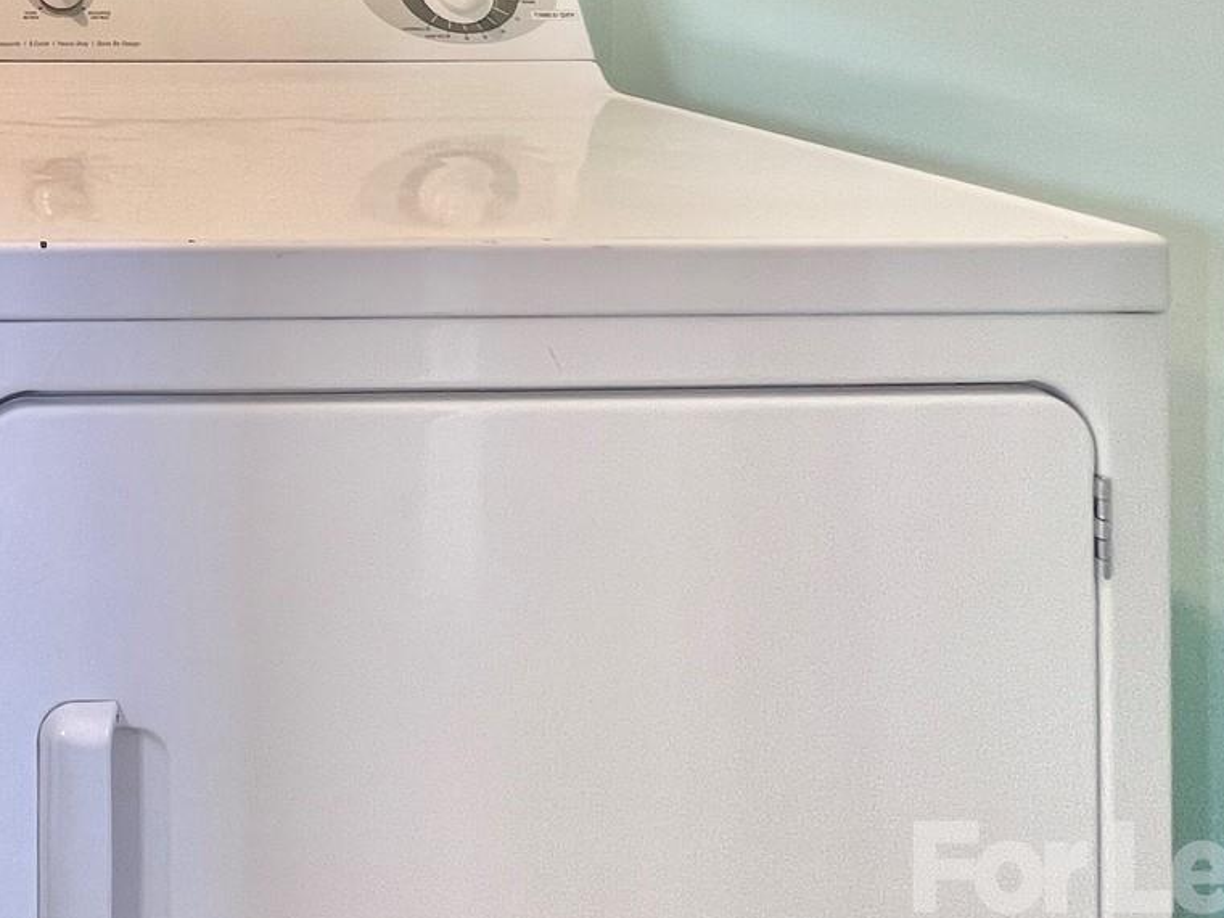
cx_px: -116
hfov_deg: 41.9
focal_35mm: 35
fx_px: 1238
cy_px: -113
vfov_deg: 34.6
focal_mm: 1.57
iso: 125
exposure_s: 1/60
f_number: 1.8
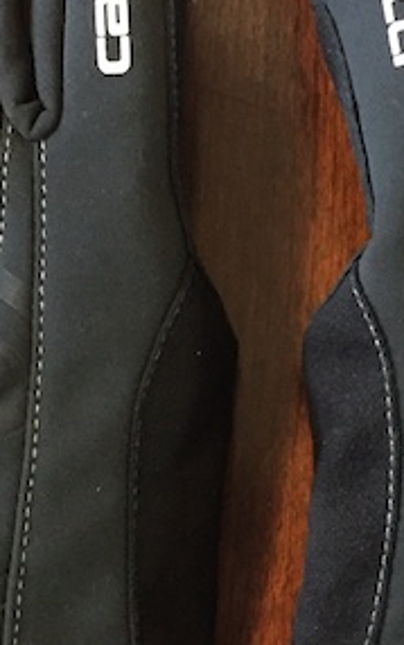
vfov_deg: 23.7
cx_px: 275
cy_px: 528
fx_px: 1513
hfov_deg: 15.2
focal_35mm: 86
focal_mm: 4.15
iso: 500
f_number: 2.2
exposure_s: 1/15
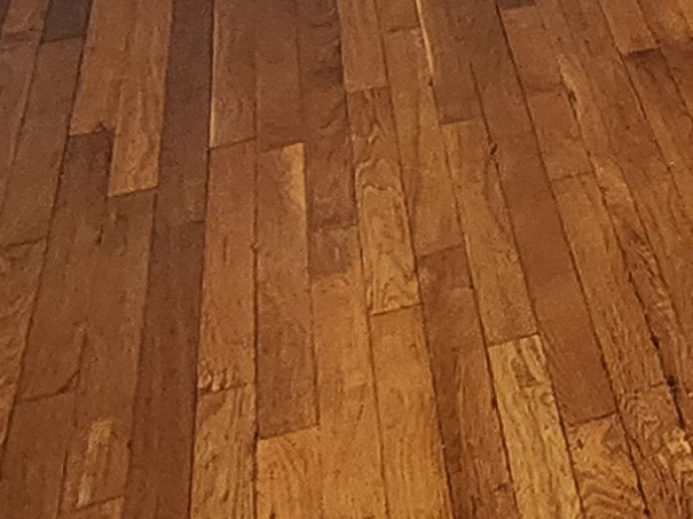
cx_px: 1493
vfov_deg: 15.0
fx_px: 1721
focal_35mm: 86
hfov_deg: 16.0
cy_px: -402
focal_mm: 2.2
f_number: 2.2
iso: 400
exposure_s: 1/30
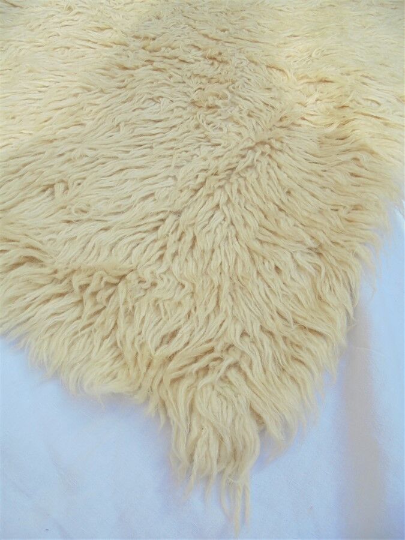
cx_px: 202
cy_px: 270
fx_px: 406
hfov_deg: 53.1
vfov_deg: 67.3
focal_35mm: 26
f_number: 3.5
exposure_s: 1/320
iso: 100
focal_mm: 4.6
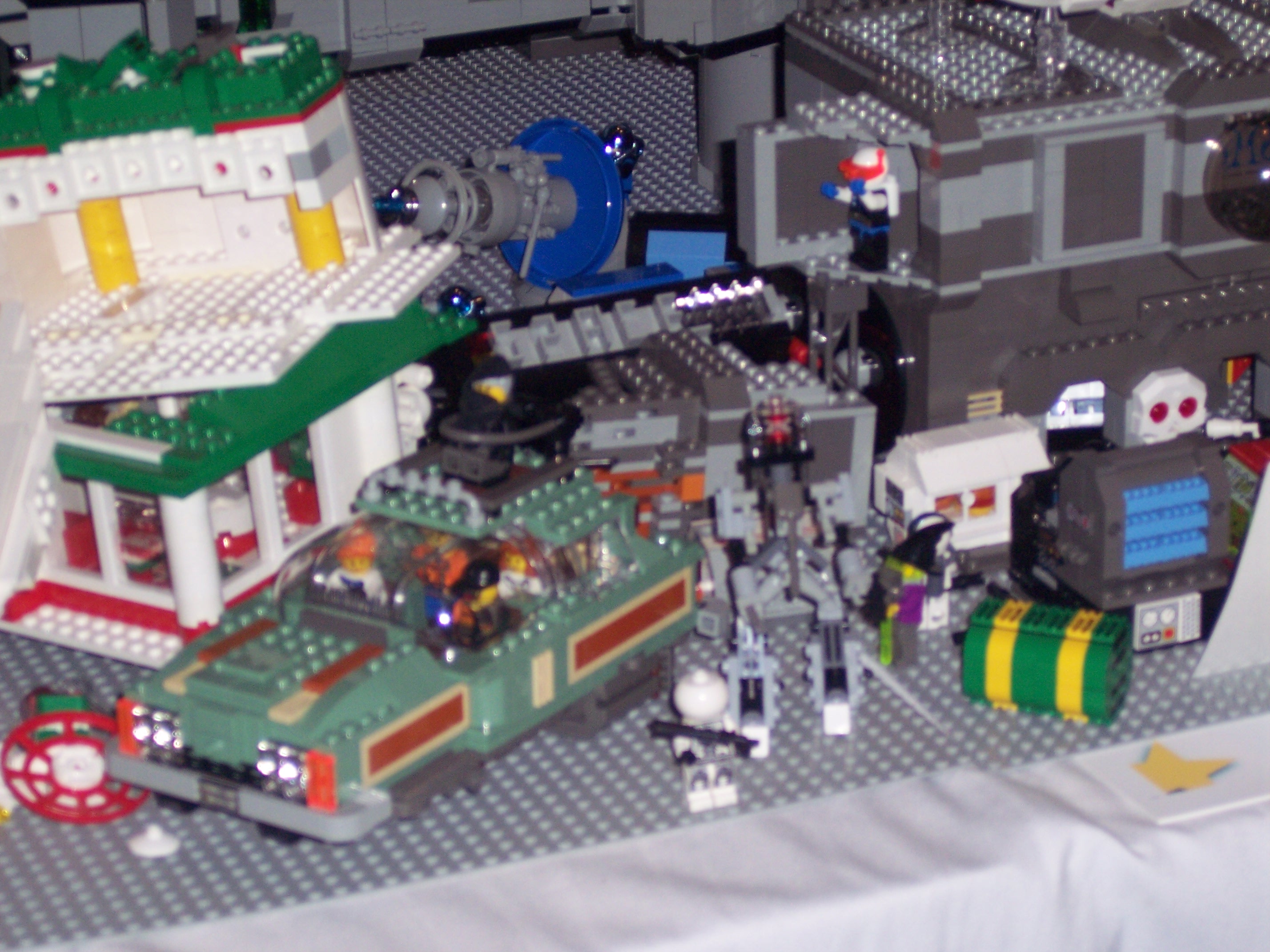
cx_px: 635
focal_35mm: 117
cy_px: 476
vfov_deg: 12.7
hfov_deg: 16.8
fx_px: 4293
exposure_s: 1/125
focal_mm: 24
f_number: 4.8
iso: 140
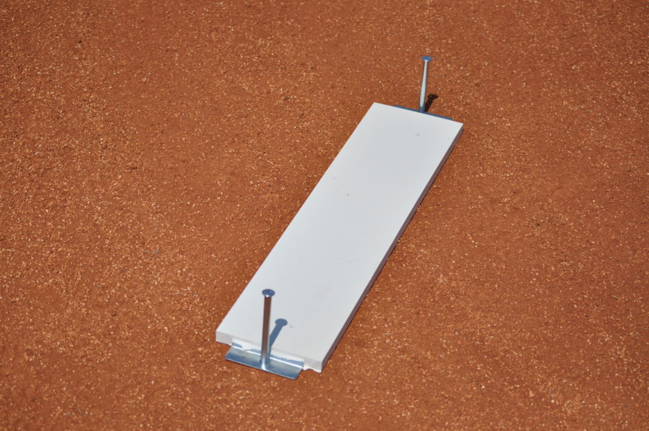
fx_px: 1485
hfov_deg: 24.6
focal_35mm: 82
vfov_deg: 16.5
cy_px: 216
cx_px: 324
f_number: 4
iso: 200
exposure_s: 1/4000
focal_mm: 55
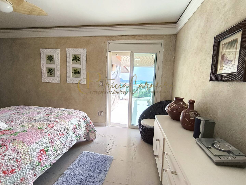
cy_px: 92
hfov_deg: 94.5
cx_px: 123
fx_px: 114
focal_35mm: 16
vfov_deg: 78.1
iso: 100
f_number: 2.2
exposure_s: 1/120
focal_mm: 1.65
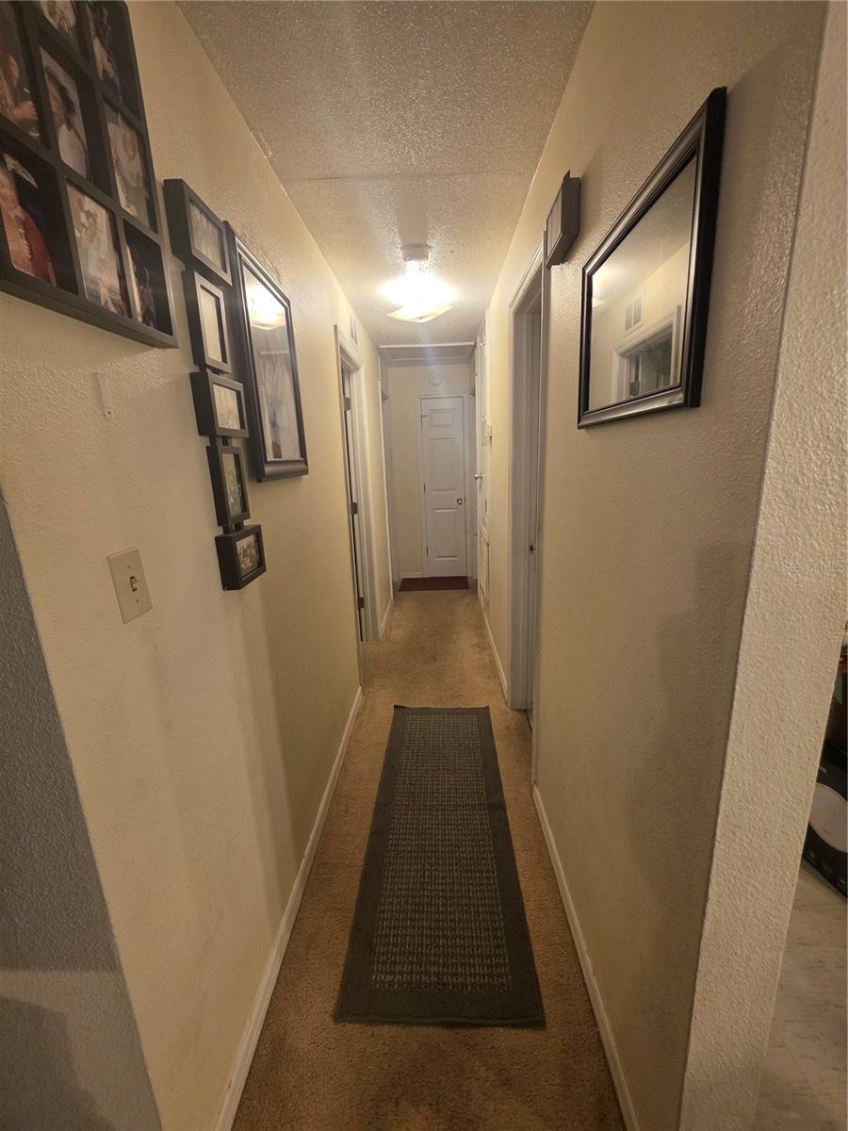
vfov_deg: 106.2
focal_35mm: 13
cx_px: 424
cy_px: 566
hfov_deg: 89.9
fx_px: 425
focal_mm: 2.2
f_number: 1.9
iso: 320
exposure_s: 1/60
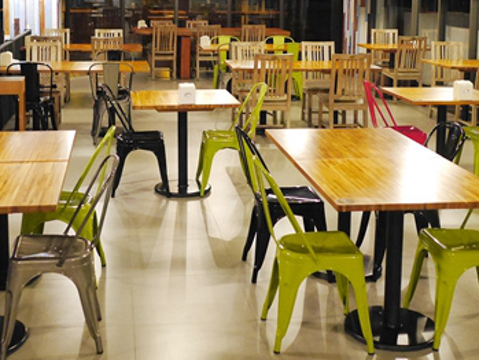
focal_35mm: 55
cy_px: 64
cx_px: 196
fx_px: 761
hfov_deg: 34.8
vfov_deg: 26.0
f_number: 2
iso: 1600
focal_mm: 15
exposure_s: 1/60
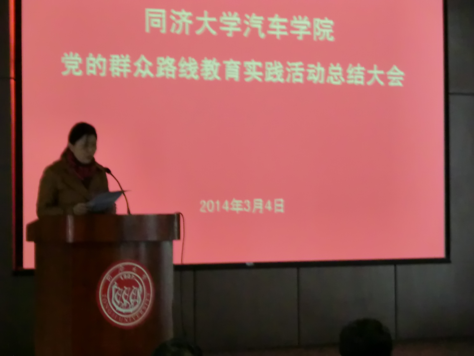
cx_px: 237
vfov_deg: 10.7
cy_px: 178
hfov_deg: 14.3
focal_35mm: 138
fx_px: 1890
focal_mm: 24.39
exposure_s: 1/25
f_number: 5.8
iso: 800
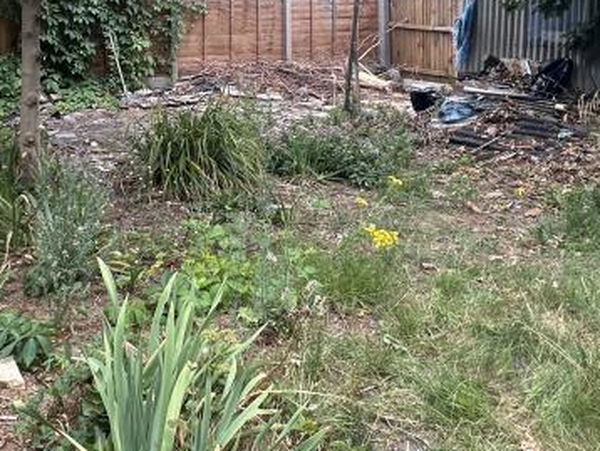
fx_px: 694
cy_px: 20
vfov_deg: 33.5
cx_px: 183
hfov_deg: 45.8
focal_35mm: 40
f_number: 2.2
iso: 100
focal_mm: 2.22
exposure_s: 1/99
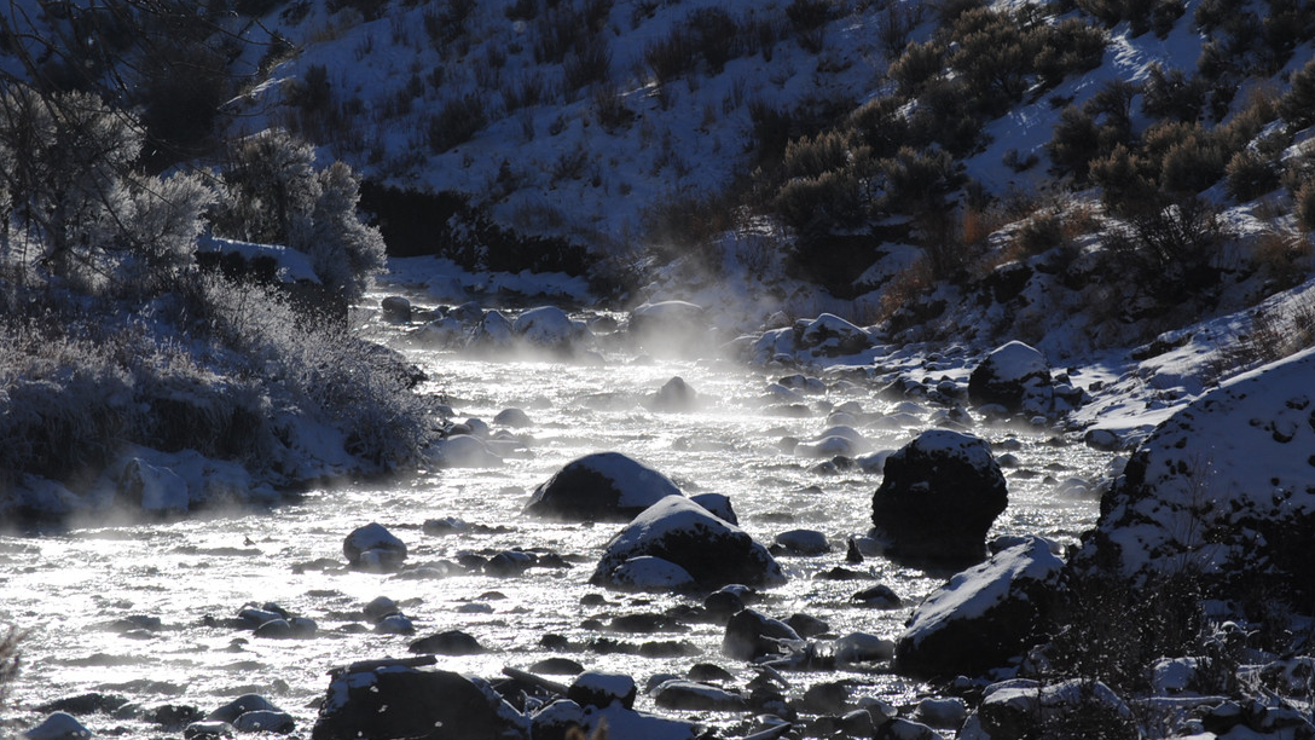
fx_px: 6625
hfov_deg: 11.3
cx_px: 690
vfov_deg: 6.4
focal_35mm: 190
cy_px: 283
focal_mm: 110
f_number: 8
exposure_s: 1/1000
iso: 100
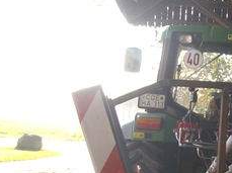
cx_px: 314
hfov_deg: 14.9
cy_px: 140
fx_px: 843
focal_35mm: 126
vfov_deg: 11.7
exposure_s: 1/200
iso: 80
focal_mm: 6
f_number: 2.7
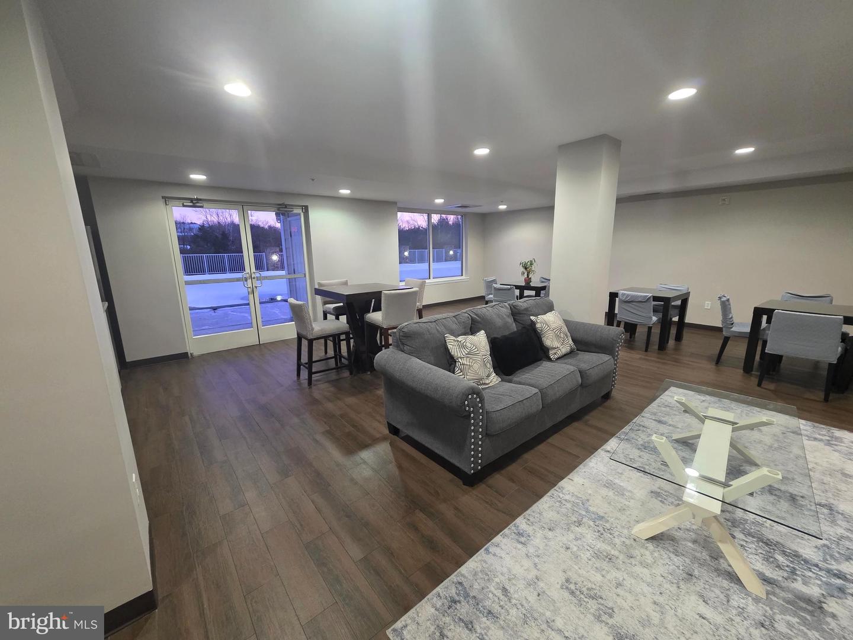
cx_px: 426
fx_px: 320
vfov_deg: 89.9
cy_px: 320
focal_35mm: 13
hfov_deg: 106.2
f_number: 1.9
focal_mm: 2.2
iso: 500
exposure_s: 1/60
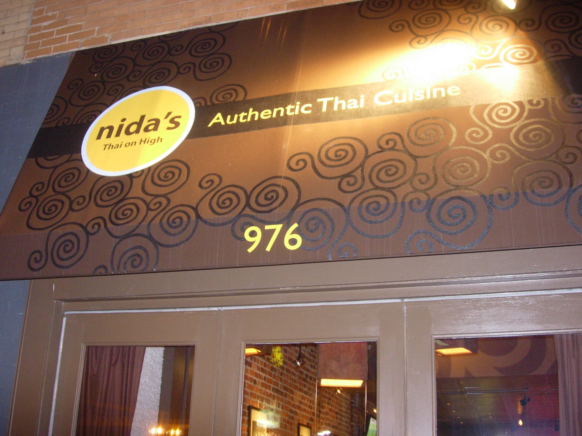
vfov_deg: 34.3
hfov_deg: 44.8
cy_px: 233
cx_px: 287
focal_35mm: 42
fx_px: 706
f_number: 2.8
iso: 200
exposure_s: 1/7.3
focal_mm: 7.8
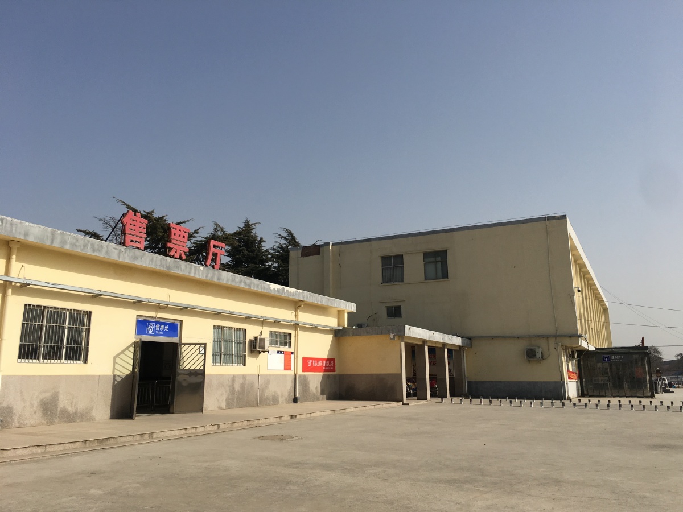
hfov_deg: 61.7
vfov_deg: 48.2
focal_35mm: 29
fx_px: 572
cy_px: 256
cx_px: 342
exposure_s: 1/3344
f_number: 2.2
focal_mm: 4.15
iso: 25
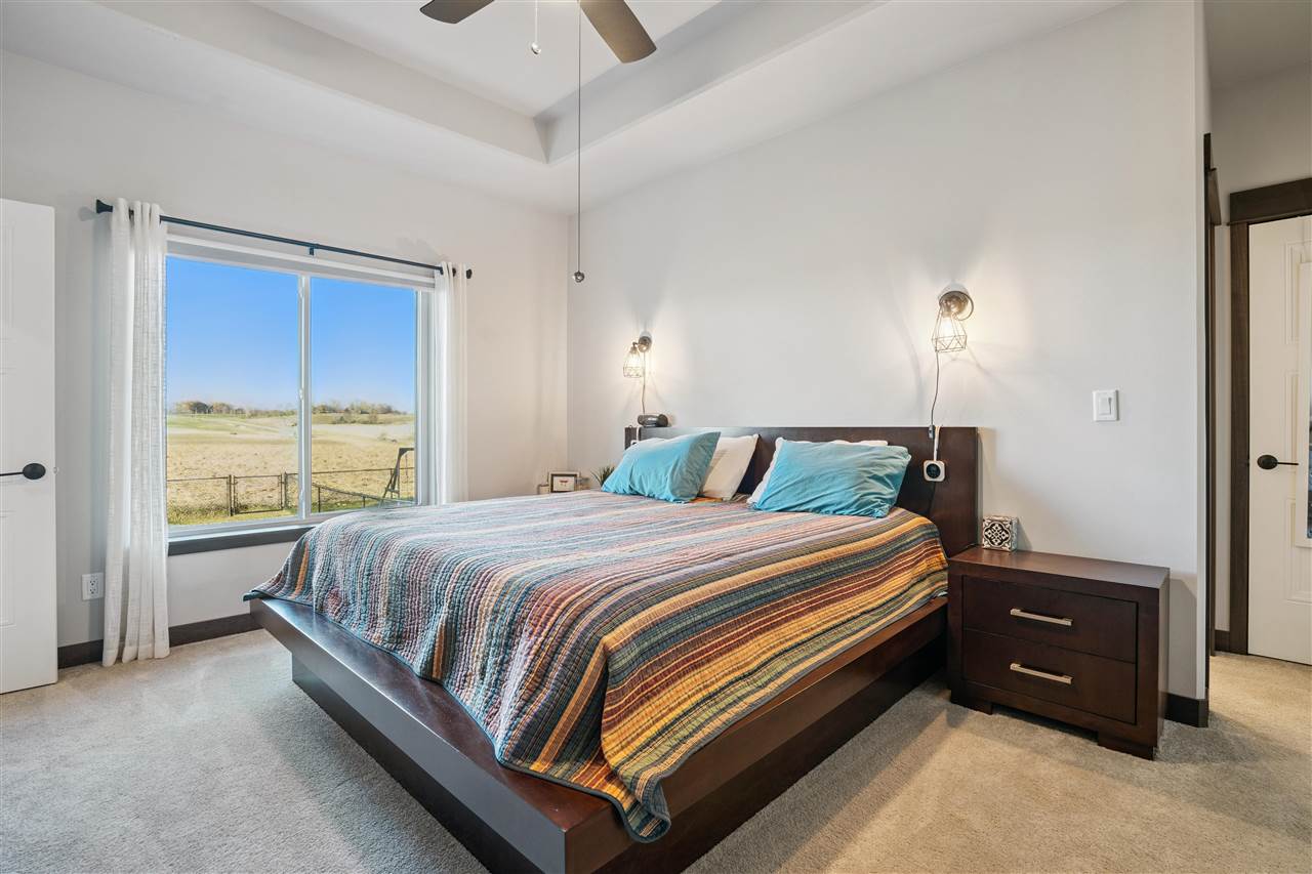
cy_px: 437
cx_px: 656
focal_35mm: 16
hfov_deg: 96.7
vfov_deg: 73.7
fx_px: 583
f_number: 8
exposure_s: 1/25
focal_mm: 16
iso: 800
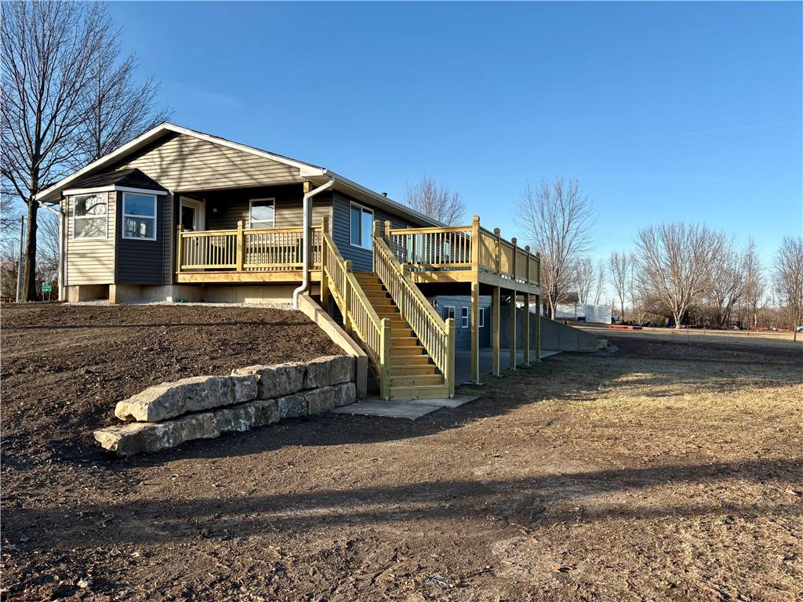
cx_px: 402
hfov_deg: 67.3
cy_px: 301
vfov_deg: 53.1
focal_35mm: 26
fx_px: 603
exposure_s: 1/1550
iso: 50
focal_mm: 5.96
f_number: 1.6
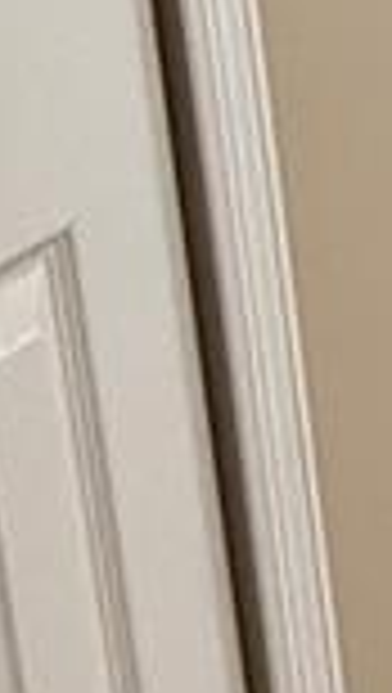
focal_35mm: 119
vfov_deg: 17.7
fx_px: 2192
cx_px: 1361
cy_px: 63
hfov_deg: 8.0
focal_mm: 2.22
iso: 320
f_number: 2.2
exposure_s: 1/120
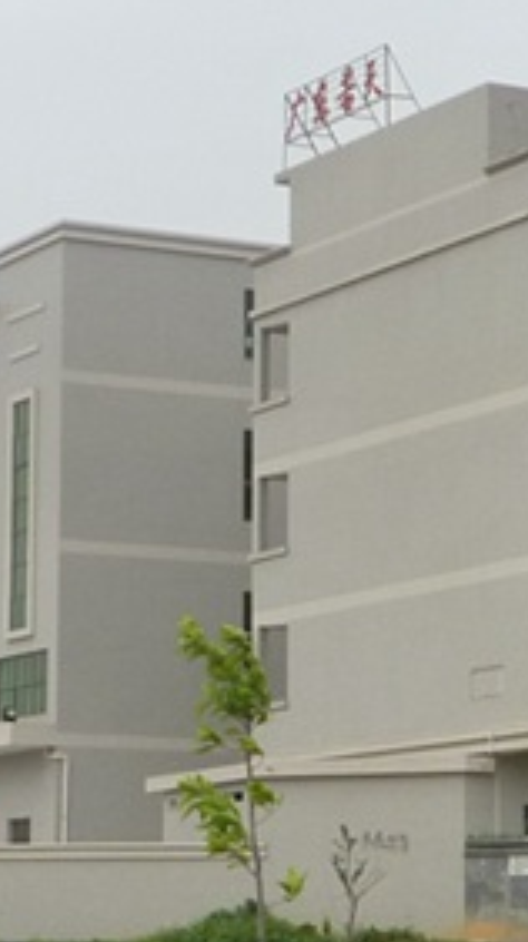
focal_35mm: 137
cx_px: 374
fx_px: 3420
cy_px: 438
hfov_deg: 8.8
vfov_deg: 15.7
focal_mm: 5.3
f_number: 3.5
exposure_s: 1/500
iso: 125
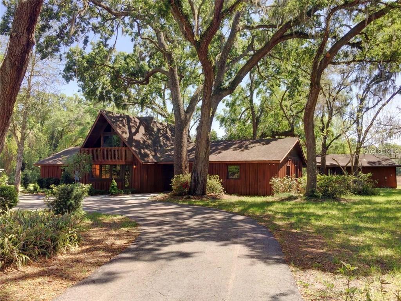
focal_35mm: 29
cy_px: 150
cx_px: 200
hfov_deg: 61.7
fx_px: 336
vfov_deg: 48.2
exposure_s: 1/719
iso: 32
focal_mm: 4.15
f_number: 2.2
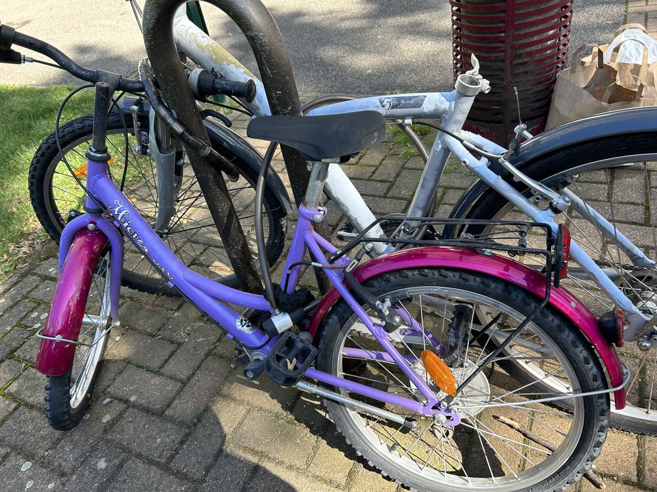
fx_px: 493
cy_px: 246
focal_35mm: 26
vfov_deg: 53.1
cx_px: 328
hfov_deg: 67.3
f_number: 1.5
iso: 50
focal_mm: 5.7
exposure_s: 1/340
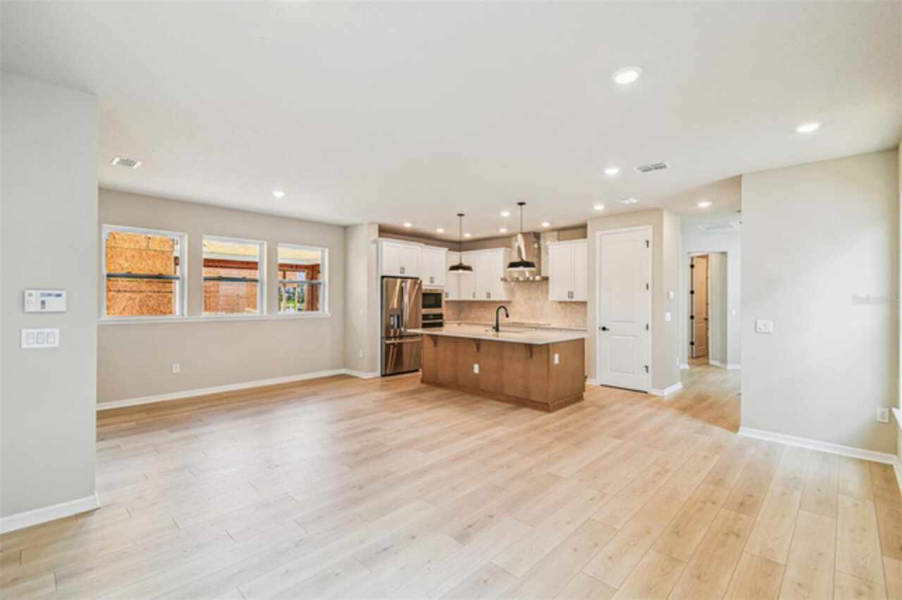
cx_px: 451
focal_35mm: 15
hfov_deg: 100.4
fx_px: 376
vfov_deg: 77.3
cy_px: 300
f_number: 7.1
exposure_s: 1/50
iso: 100
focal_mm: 10
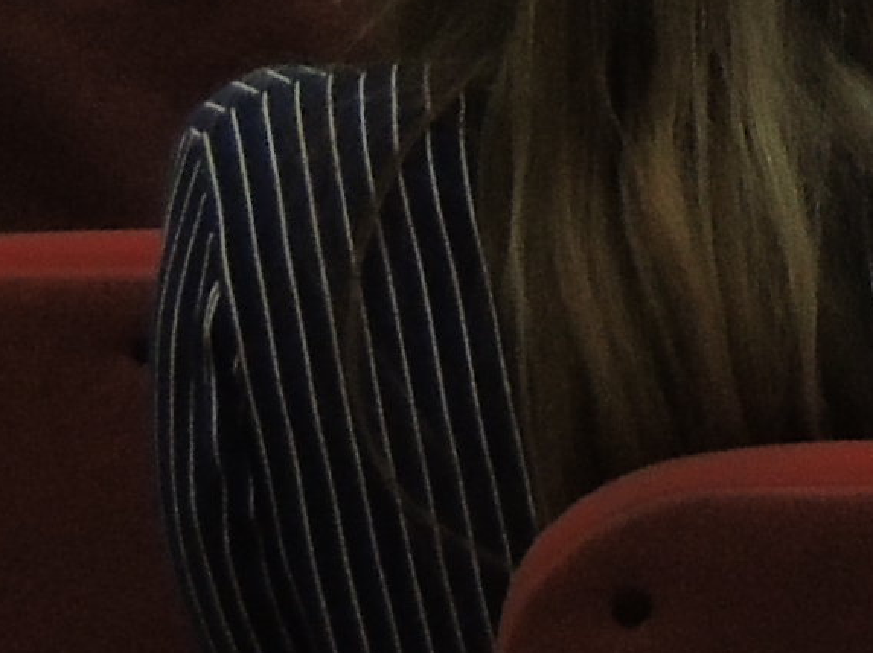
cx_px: 1648
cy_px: -665
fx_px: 5746
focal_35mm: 228
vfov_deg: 6.3
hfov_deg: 8.3
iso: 400
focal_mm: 7.1
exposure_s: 1/15
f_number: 3.3
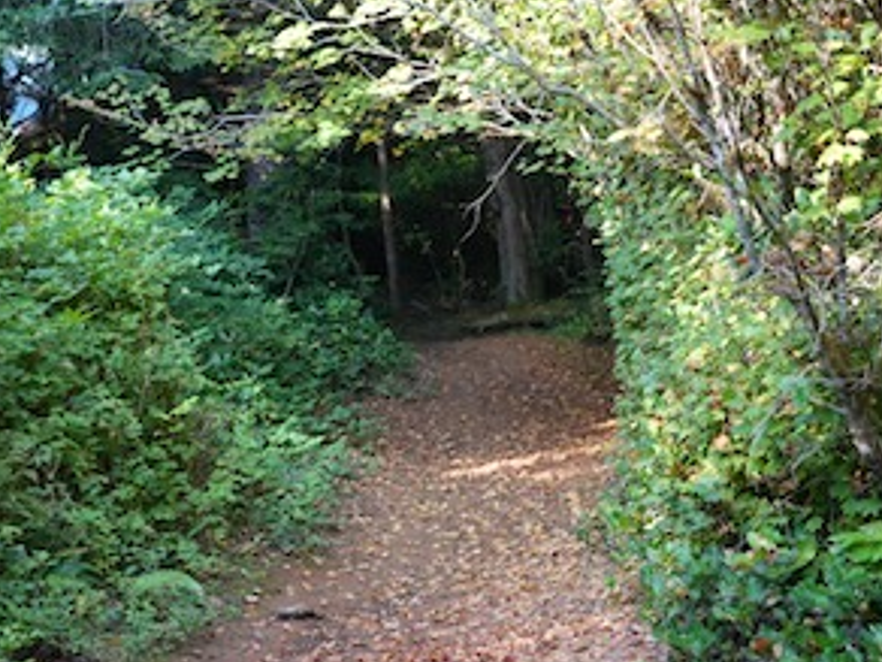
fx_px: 1707
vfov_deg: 21.9
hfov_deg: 29.0
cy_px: 388
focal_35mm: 67
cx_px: 423
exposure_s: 1/160
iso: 400
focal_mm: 48
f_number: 4
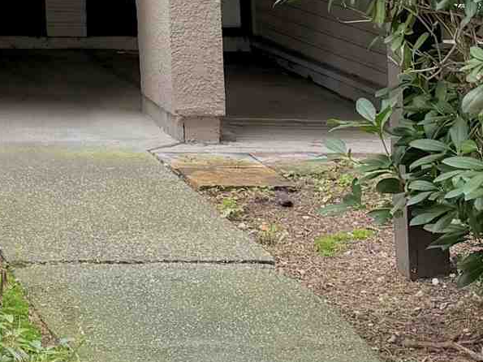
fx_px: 1730
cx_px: -348
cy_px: -432
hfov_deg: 14.3
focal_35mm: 124
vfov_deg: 10.6
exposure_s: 1/121
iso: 80
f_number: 1.78
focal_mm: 6.76
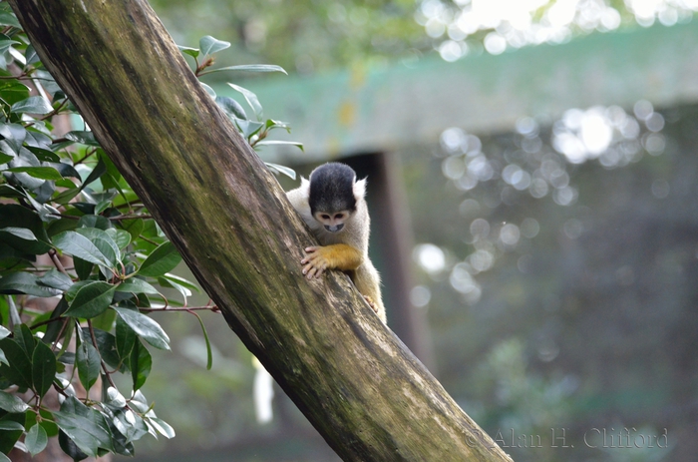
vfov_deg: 4.9
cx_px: 349
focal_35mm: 278
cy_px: 231
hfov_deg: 7.4
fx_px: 5367
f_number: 5
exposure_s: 1/500
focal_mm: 185
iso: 1600
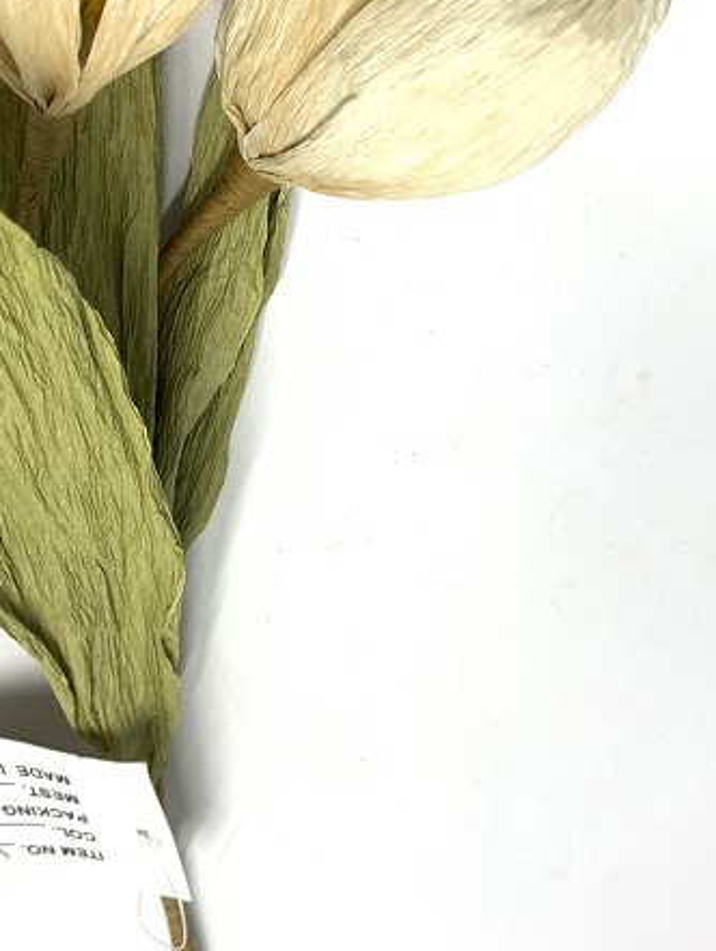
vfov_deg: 37.4
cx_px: 286
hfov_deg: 28.6
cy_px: 401
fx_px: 1403
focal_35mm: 51
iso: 50
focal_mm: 4.25
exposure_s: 1/121
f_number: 1.8
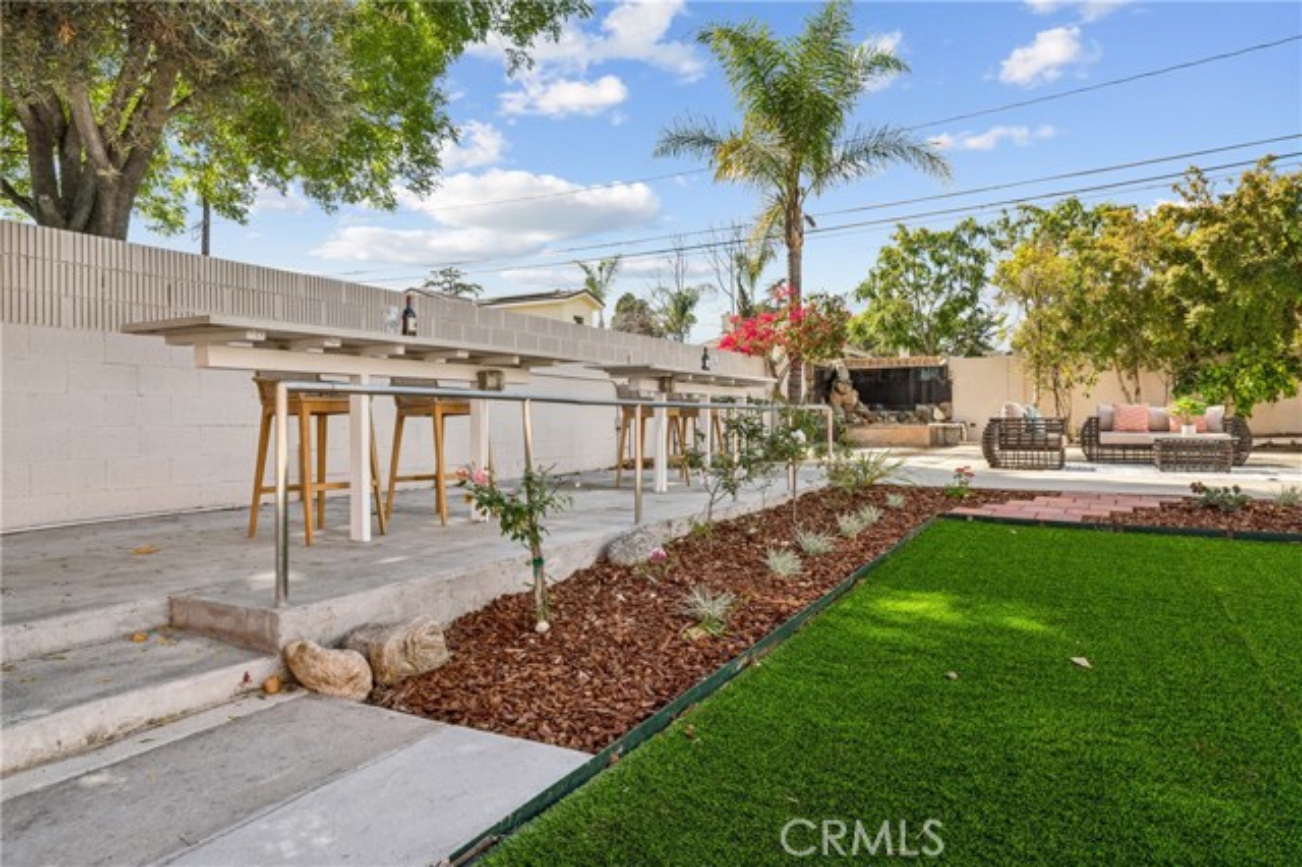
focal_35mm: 21
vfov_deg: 59.0
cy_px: 434
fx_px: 766
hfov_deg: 80.7
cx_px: 651
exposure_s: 1/15
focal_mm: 21.2
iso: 100
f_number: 22
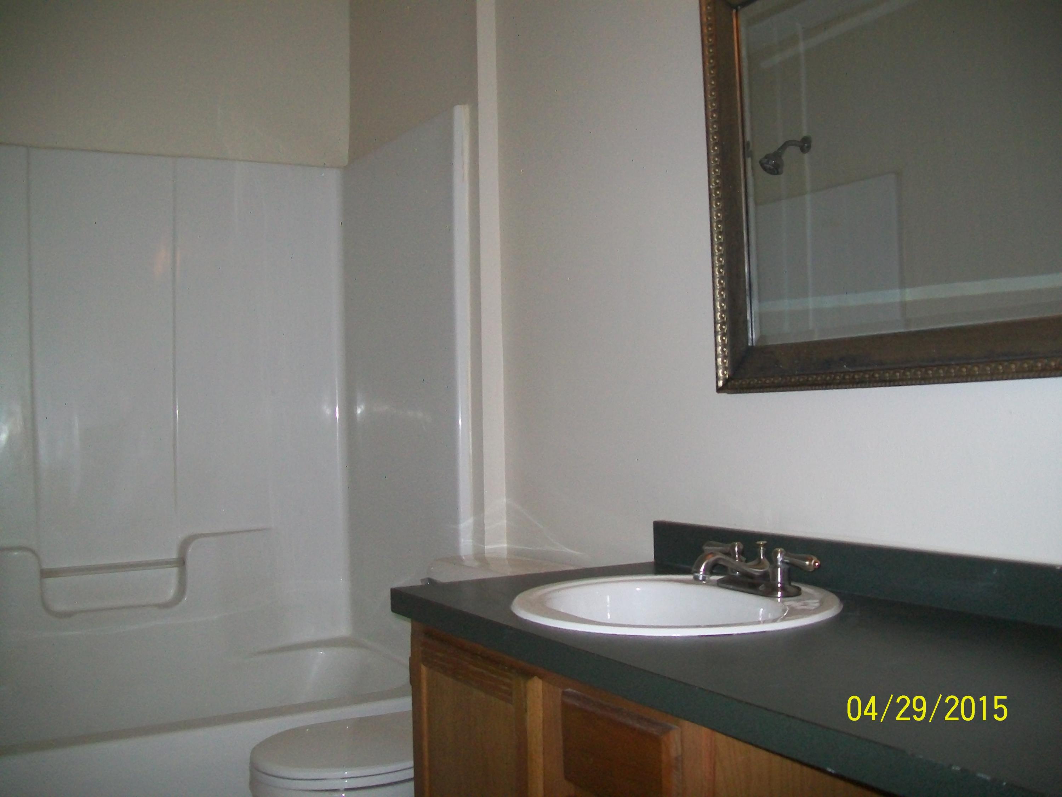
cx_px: 531
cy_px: 398
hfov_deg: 54.0
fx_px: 1043
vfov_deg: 41.8
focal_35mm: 34
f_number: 2.7
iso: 160
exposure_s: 1/60
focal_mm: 6.1
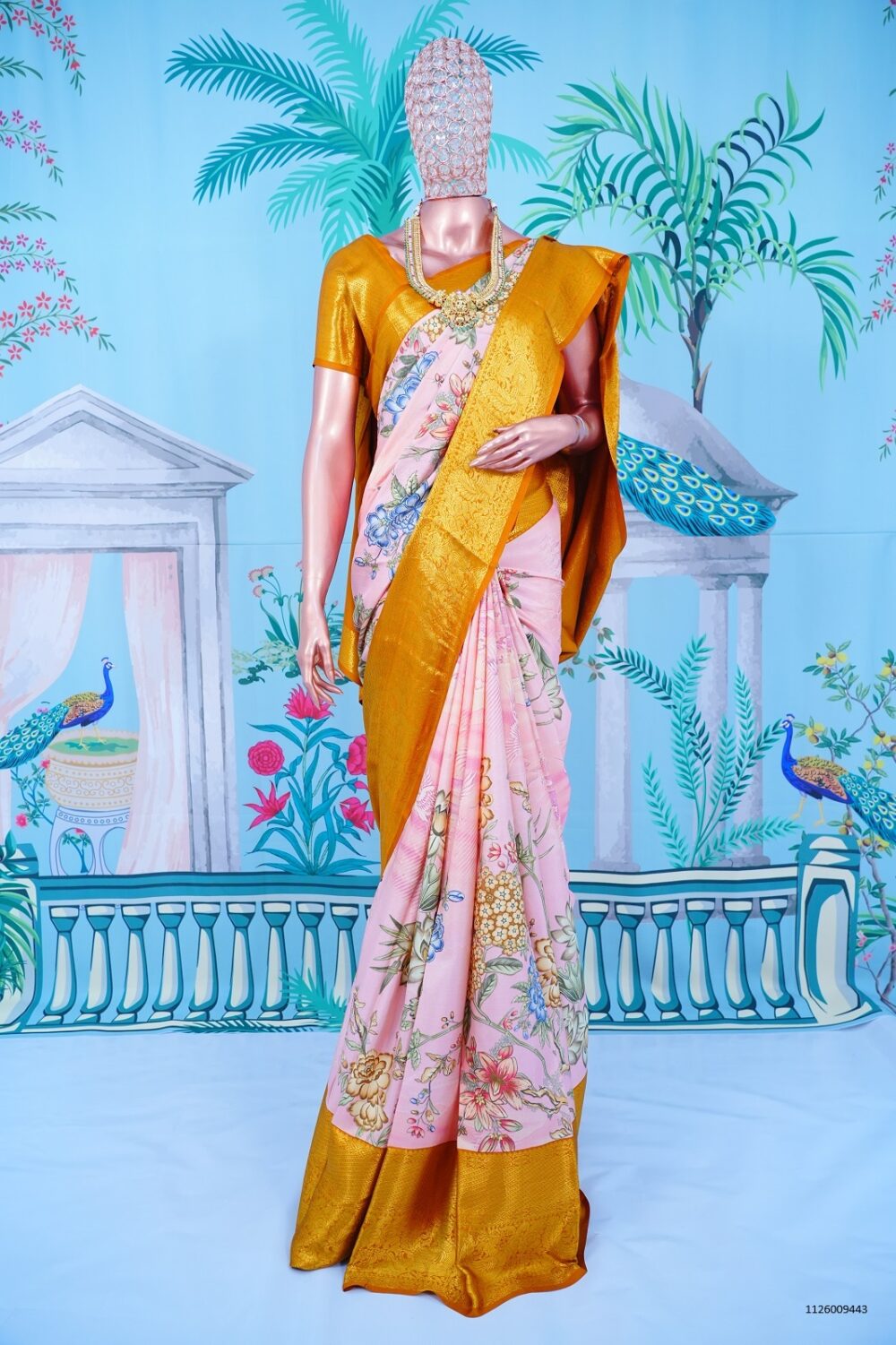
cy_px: 672
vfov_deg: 63.7
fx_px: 1083
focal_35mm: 29
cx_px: 448
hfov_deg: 44.9
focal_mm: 29
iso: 1250
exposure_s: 1/400
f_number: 5
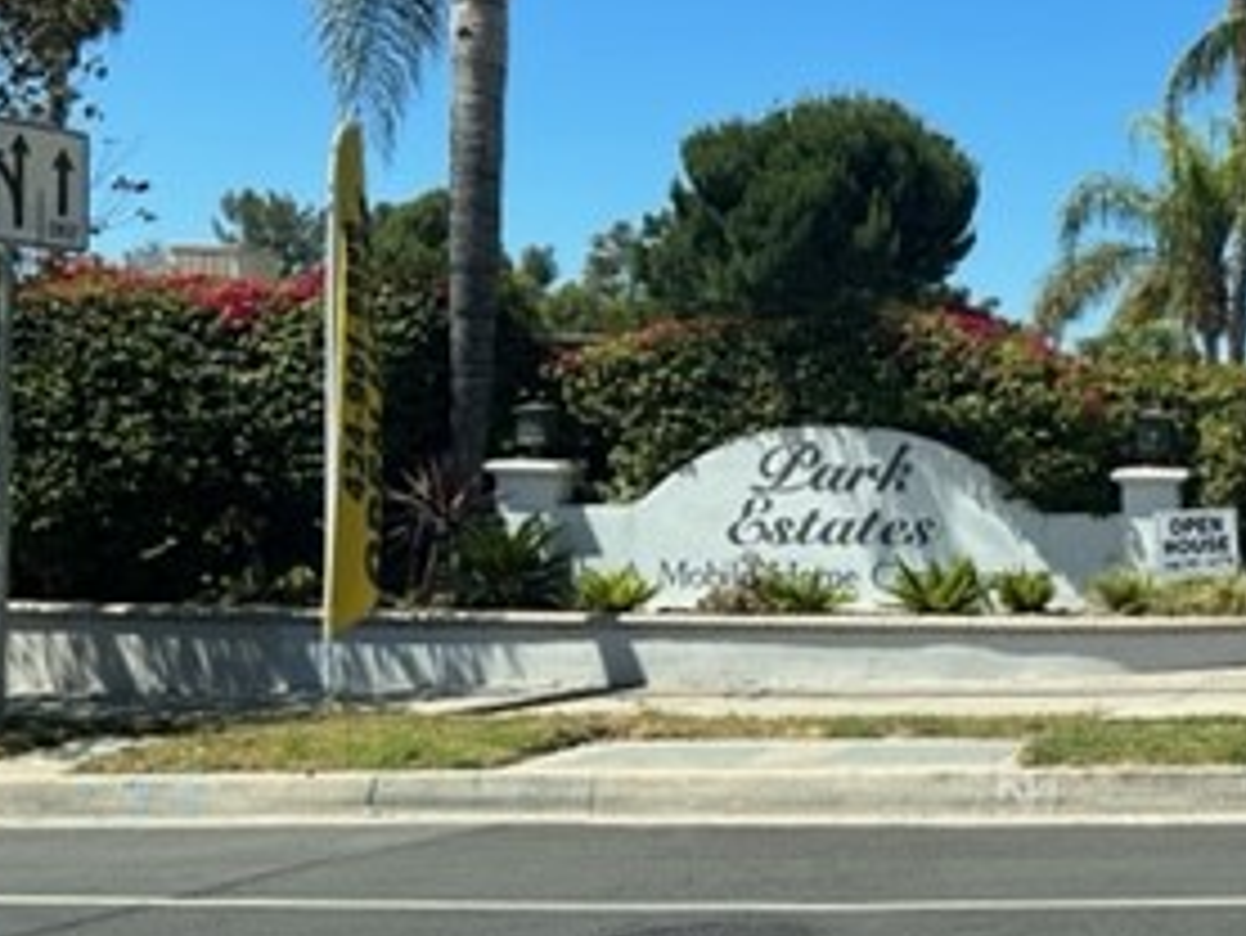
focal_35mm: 60
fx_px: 2161
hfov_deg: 29.1
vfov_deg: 24.4
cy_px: 387
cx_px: 1372
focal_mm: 5.7
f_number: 1.5
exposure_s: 1/2762
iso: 50
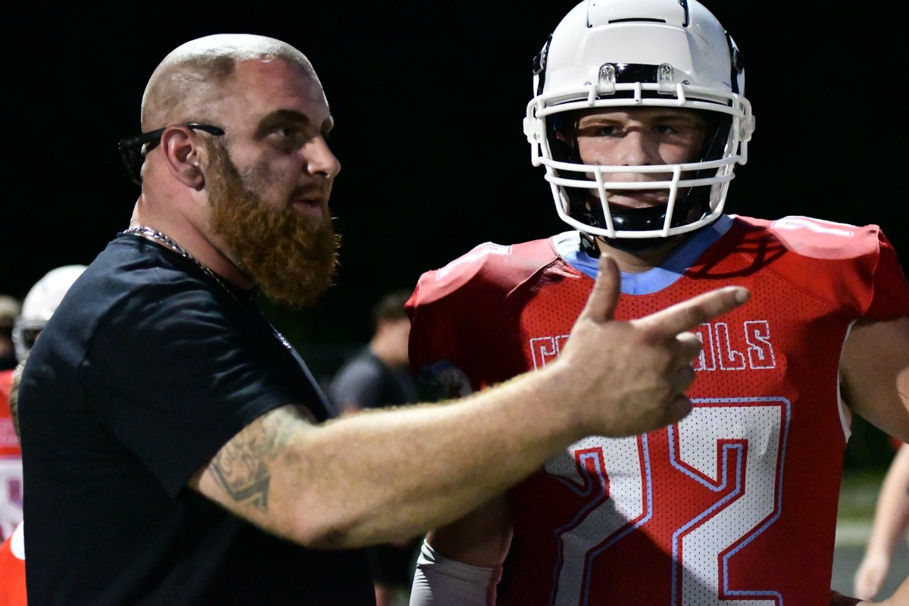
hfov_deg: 19.5
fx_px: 2651
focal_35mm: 105
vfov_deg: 13.0
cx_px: 454
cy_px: 303
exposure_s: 1/1250
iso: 16000
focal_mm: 70
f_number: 2.8
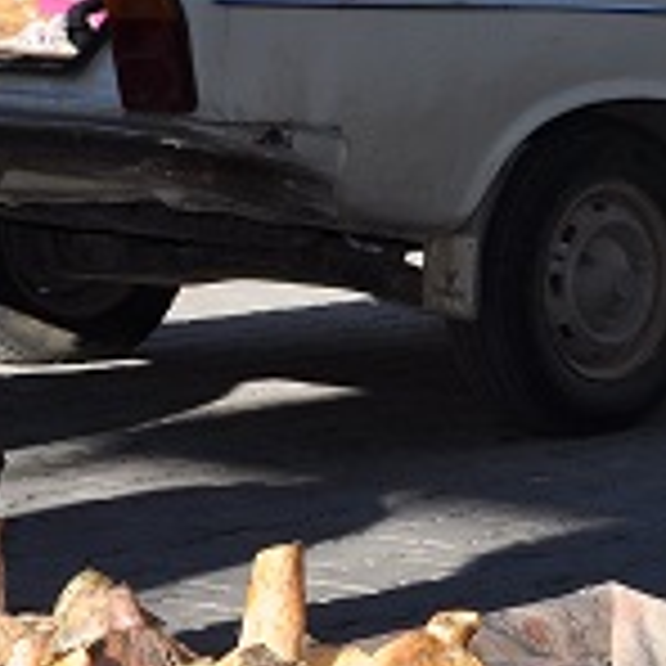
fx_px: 2802
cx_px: 1328
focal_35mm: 129
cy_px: 432
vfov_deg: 13.5
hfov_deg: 12.1
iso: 200
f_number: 11
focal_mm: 25
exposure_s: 1/200
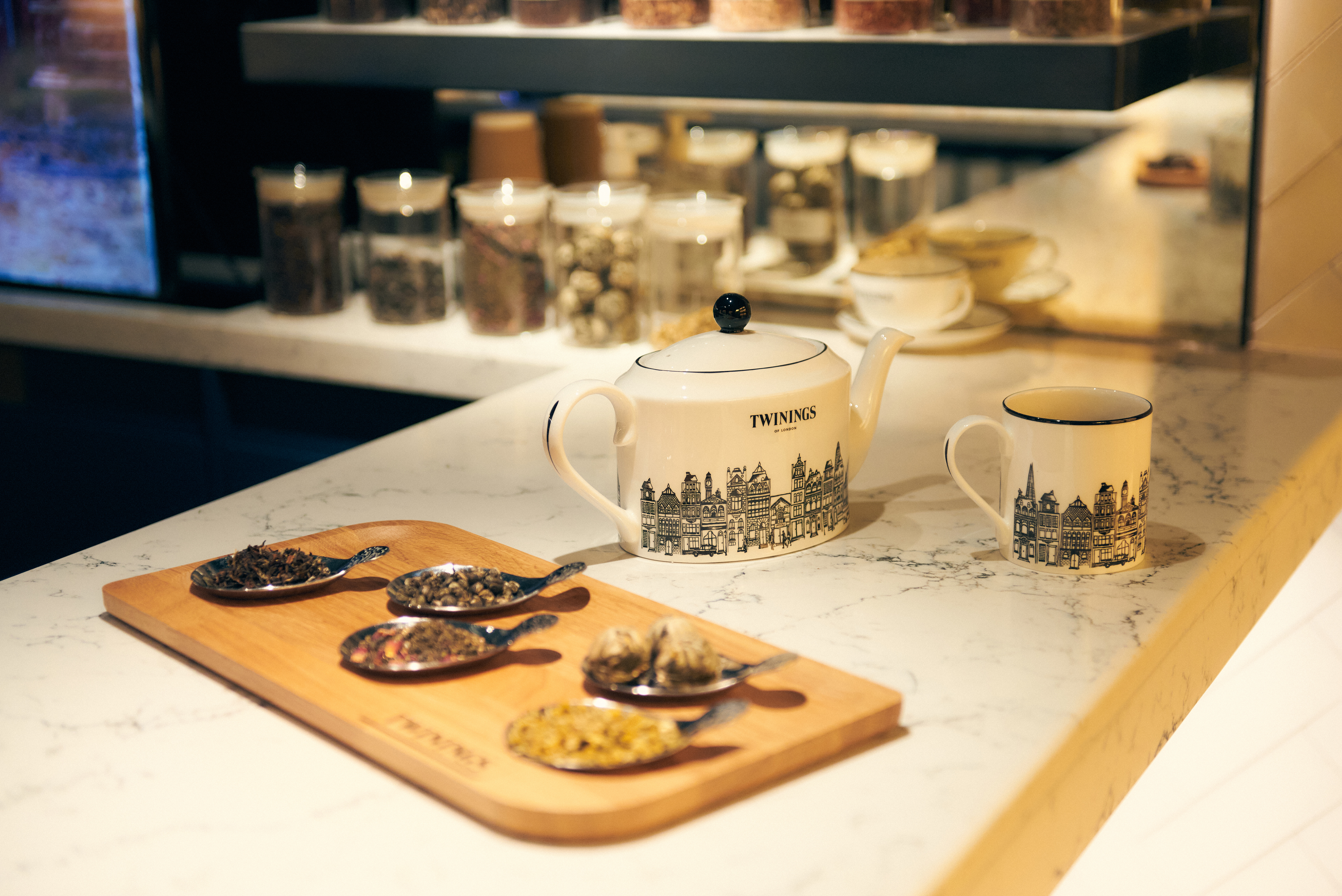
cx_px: 671
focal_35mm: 52
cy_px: 448
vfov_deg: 26.0
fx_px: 1939
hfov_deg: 38.2
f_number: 2.8
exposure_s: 1/60
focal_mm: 52
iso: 1000
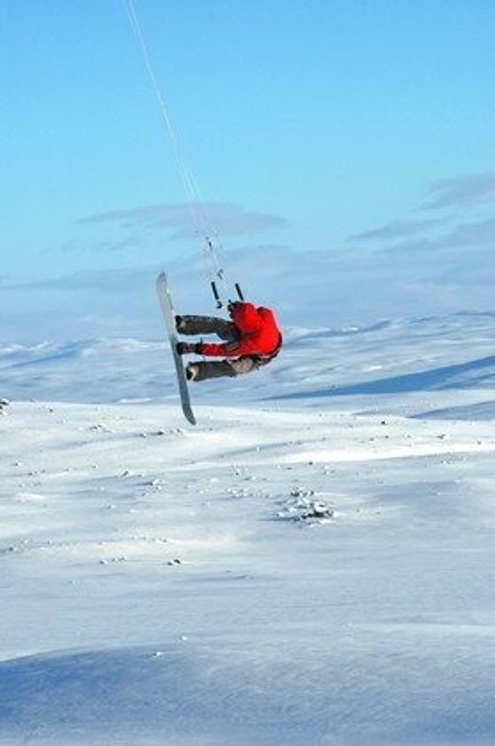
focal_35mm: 202
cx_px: 248
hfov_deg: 6.8
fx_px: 4194
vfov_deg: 10.2
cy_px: 373
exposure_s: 1/1000
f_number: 6.7
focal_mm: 135
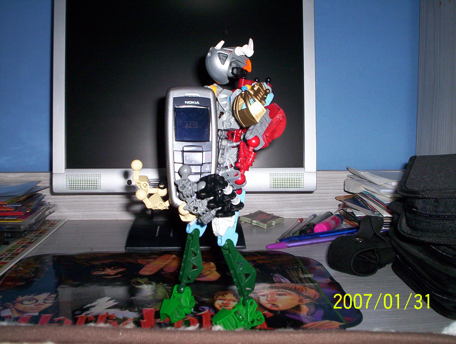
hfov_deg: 48.9
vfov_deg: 37.9
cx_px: 228
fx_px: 502
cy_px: 172
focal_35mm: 38
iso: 140
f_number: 4.5
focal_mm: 4.99
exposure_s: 1/60
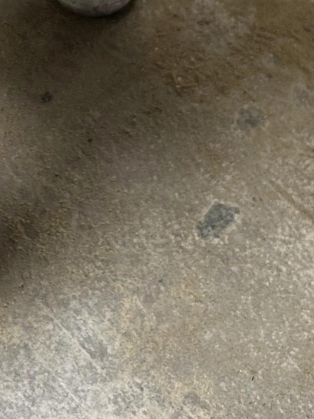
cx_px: -10
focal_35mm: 108
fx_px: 1307
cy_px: -208
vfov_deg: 16.6
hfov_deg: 13.5
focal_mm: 5.7
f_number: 1.5
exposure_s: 1/50
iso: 80
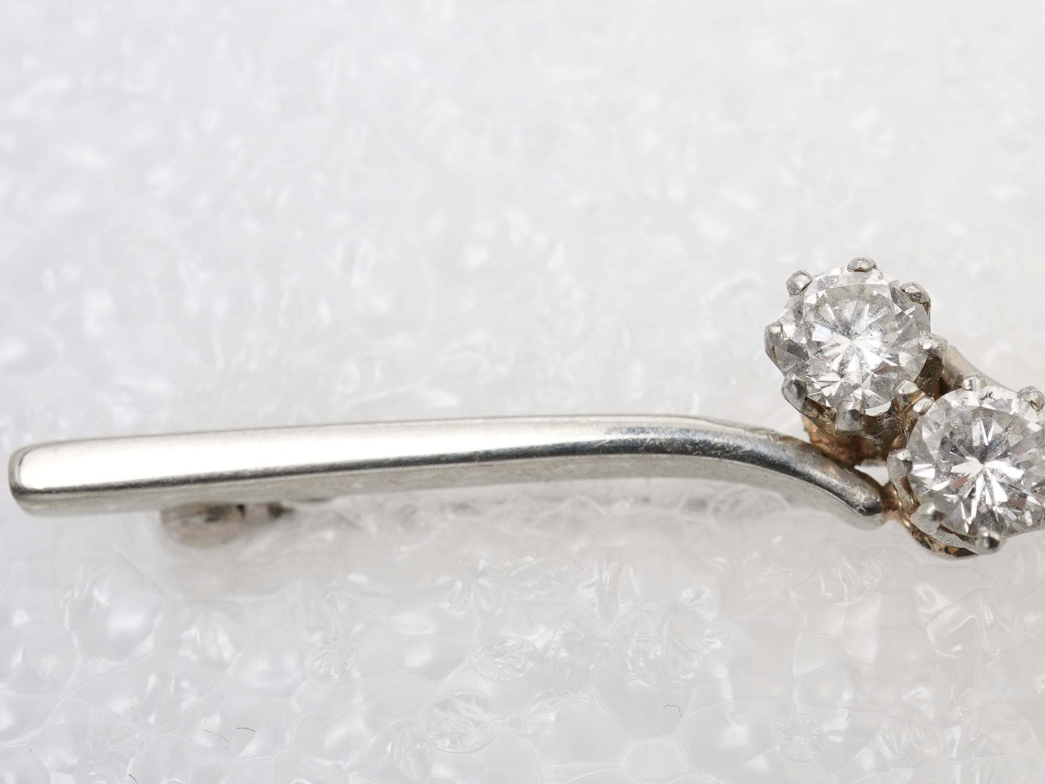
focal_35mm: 81
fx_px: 2446
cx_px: 889
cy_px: 364
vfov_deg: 18.2
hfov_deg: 23.6
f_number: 18
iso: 500
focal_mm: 30
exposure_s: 1/100
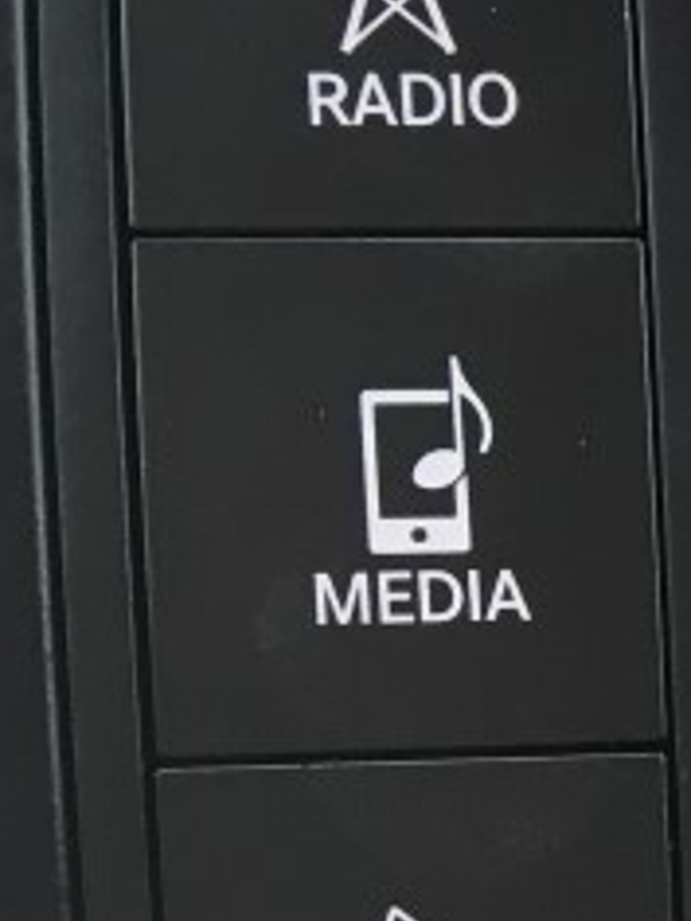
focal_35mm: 126
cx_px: 1890
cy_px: 663
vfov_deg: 15.6
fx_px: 3354
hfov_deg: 9.7
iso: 32
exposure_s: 1/40
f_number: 2.2
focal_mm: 4.15
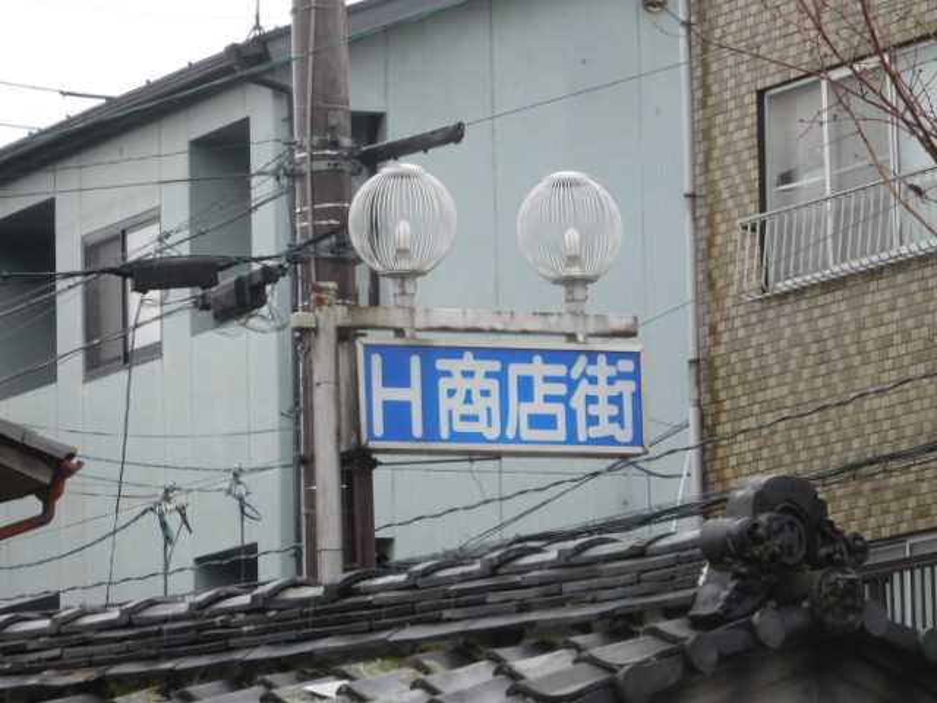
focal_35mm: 250
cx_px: 468
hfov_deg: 7.9
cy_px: 352
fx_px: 6767
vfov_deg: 5.9
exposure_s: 1/30
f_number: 5.7
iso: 140
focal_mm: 44.6
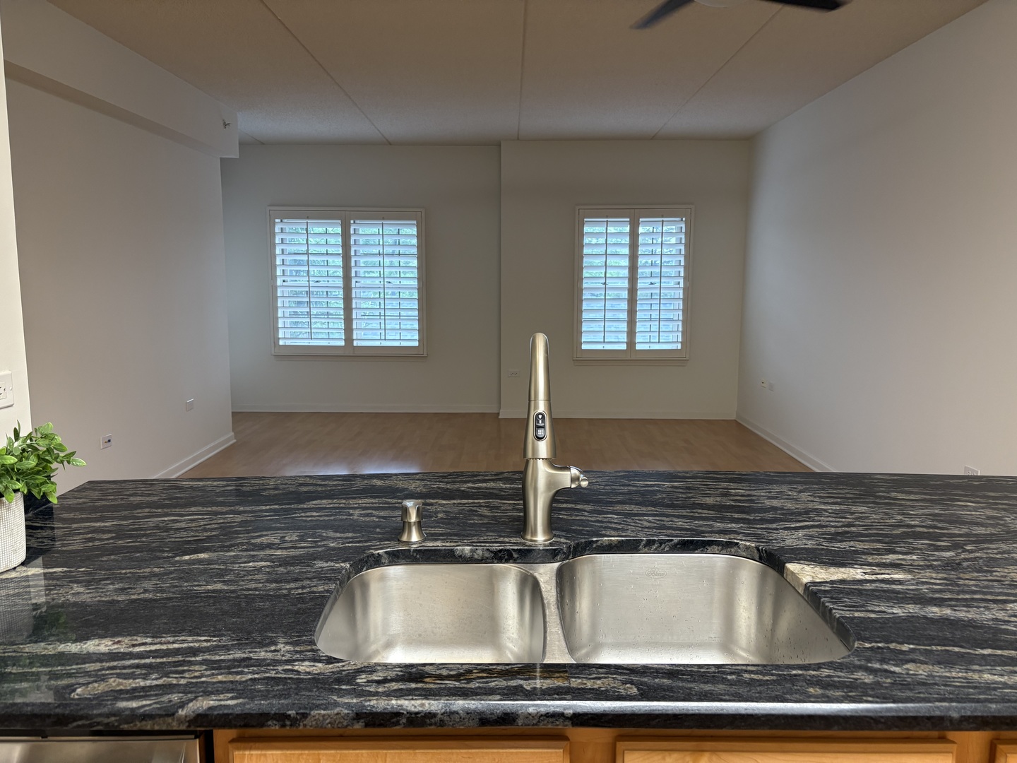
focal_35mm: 26
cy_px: 382
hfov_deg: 67.3
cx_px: 508
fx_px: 764
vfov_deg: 53.1
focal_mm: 5.96
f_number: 1.6
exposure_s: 1/60
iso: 160
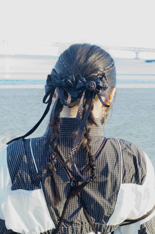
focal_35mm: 47
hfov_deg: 28.6
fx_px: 304
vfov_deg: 41.9
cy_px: 117
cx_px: 78
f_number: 5.6
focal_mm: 18.3
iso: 1600
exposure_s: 1/350
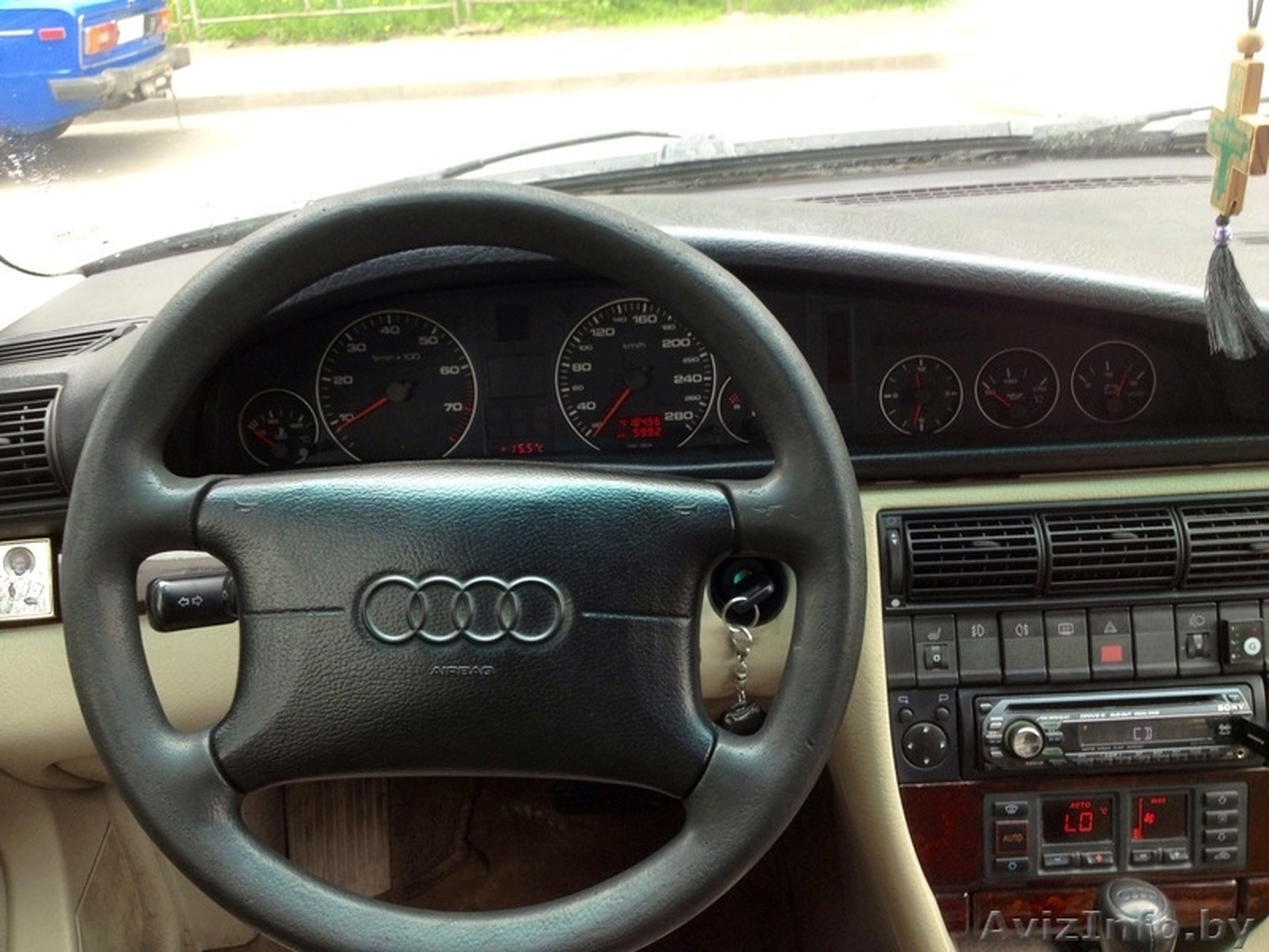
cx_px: 634
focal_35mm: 35
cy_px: 476
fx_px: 1283
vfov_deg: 40.7
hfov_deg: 52.6
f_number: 2.4
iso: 50
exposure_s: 1/24
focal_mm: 4.28
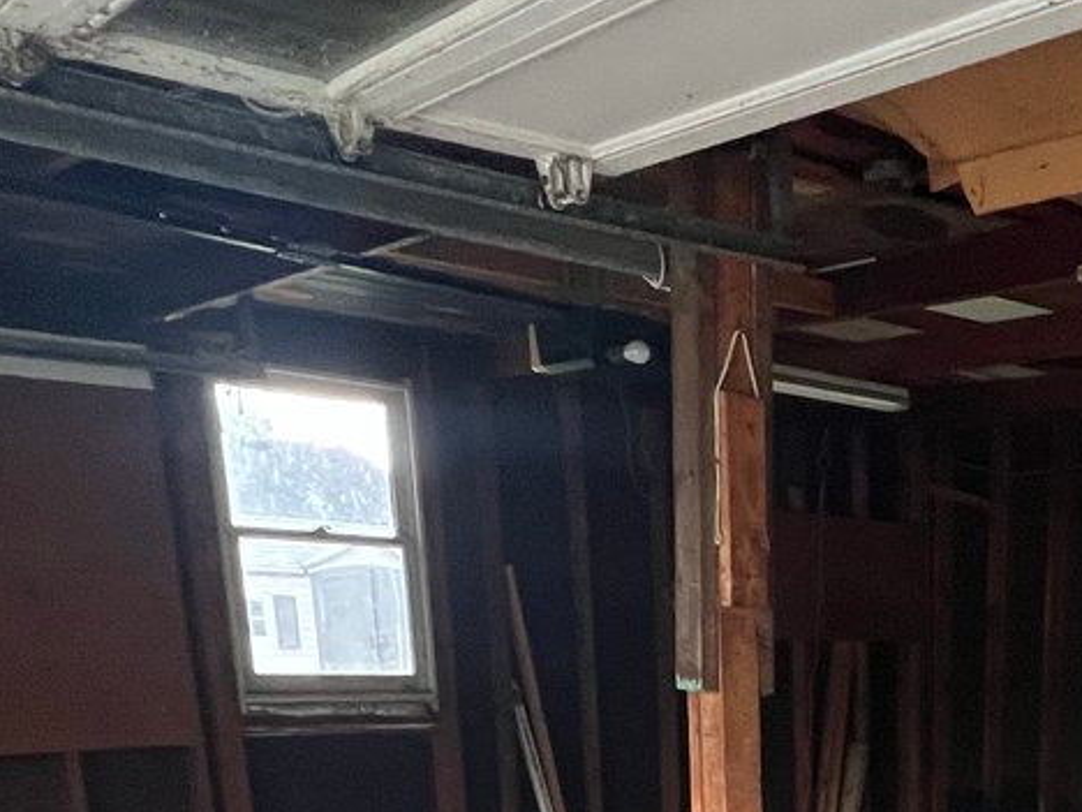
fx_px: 1313
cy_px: 1061
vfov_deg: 28.2
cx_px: 1079
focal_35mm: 42
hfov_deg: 39.6
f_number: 1.8
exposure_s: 1/78
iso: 250
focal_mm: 1.57
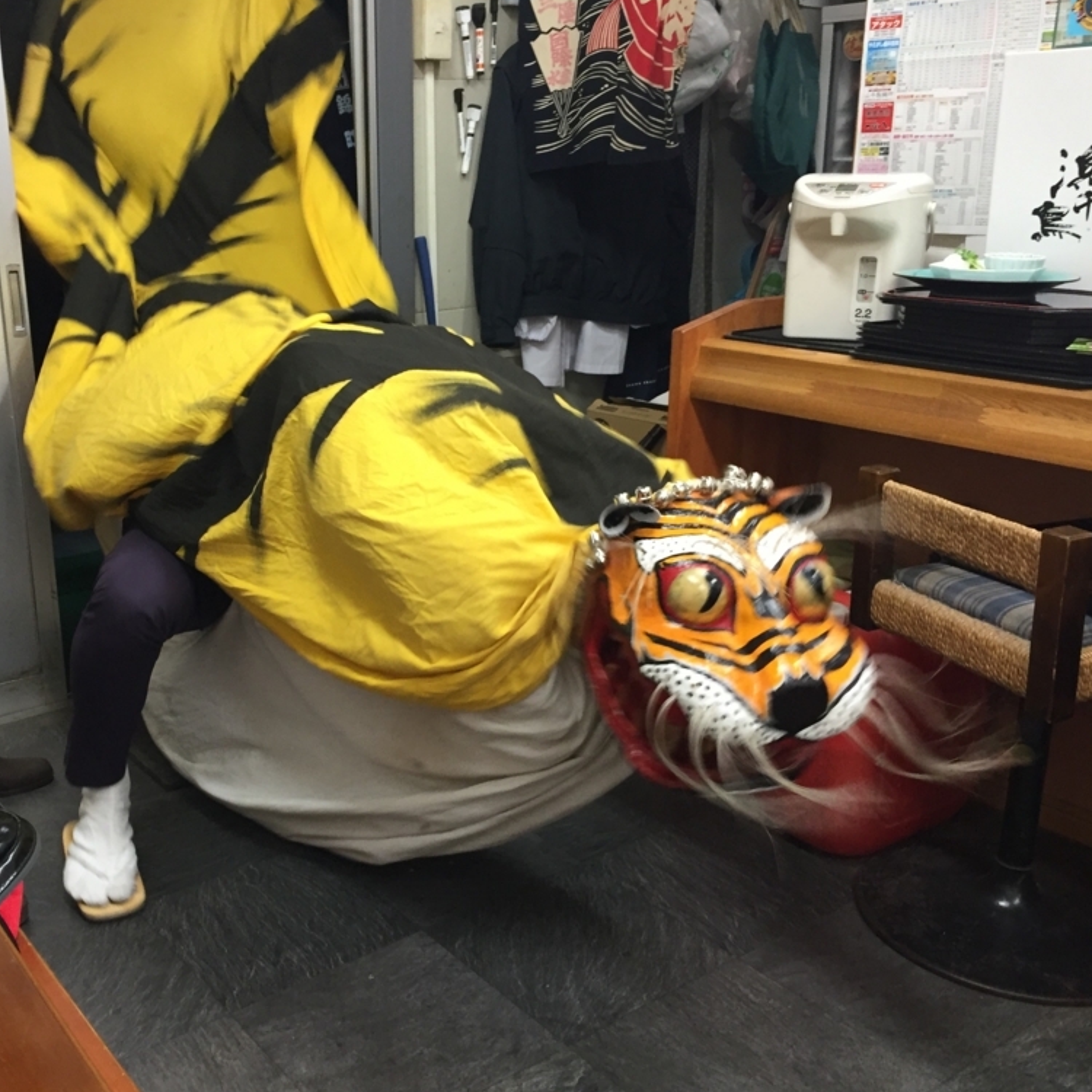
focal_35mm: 35
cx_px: 379
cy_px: 549
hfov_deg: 46.6
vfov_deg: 47.2
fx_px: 1249
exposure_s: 1/30
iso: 100
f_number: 2.2
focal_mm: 4.15
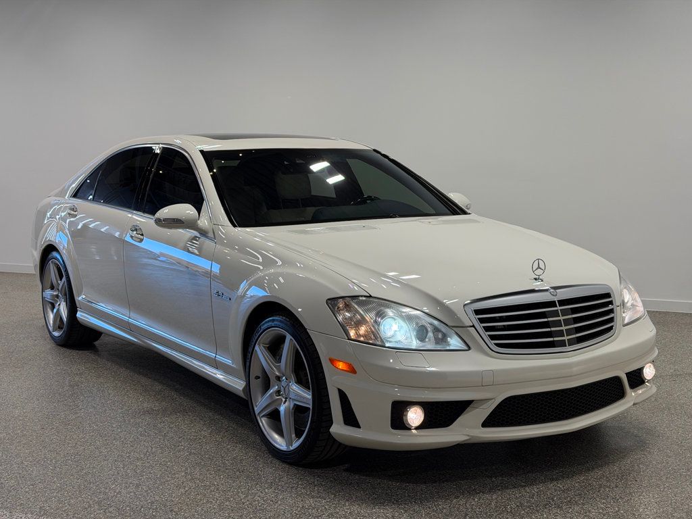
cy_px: 260
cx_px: 346
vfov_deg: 30.3
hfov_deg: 39.7
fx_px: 960
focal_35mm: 48
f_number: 1.78
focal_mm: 6.76
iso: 64
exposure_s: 1/458
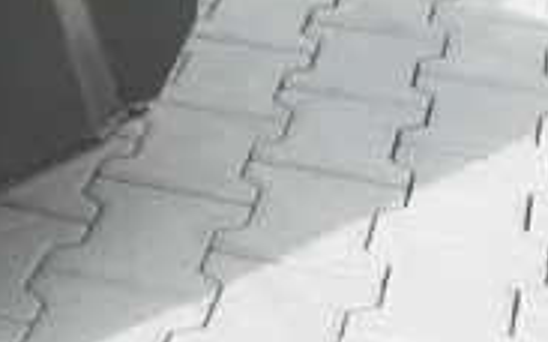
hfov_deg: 15.2
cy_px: -126
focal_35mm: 125
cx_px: -314
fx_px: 1865
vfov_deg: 10.2
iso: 80
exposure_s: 1/160
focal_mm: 6
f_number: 5.6
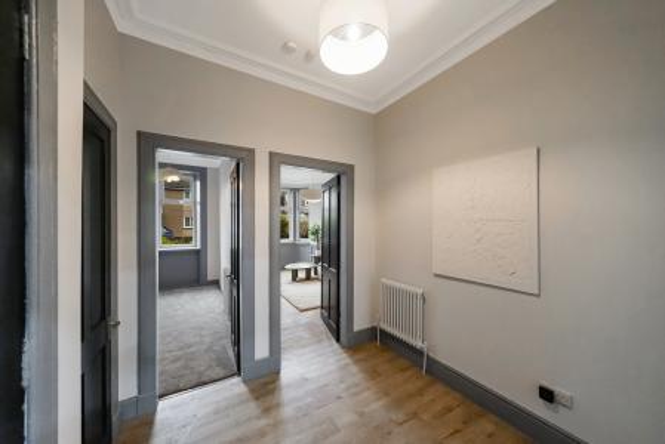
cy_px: 222
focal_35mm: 12
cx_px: 332
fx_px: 222
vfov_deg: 90.1
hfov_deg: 112.6
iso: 1250
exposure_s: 1/60
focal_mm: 12
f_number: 5
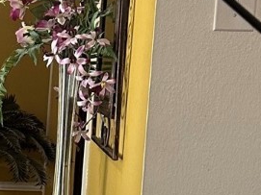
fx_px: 1025
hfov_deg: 12.8
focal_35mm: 136
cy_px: 216
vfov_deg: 10.8
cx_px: -248
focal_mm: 6.86
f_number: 1.78
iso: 200
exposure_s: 1/60
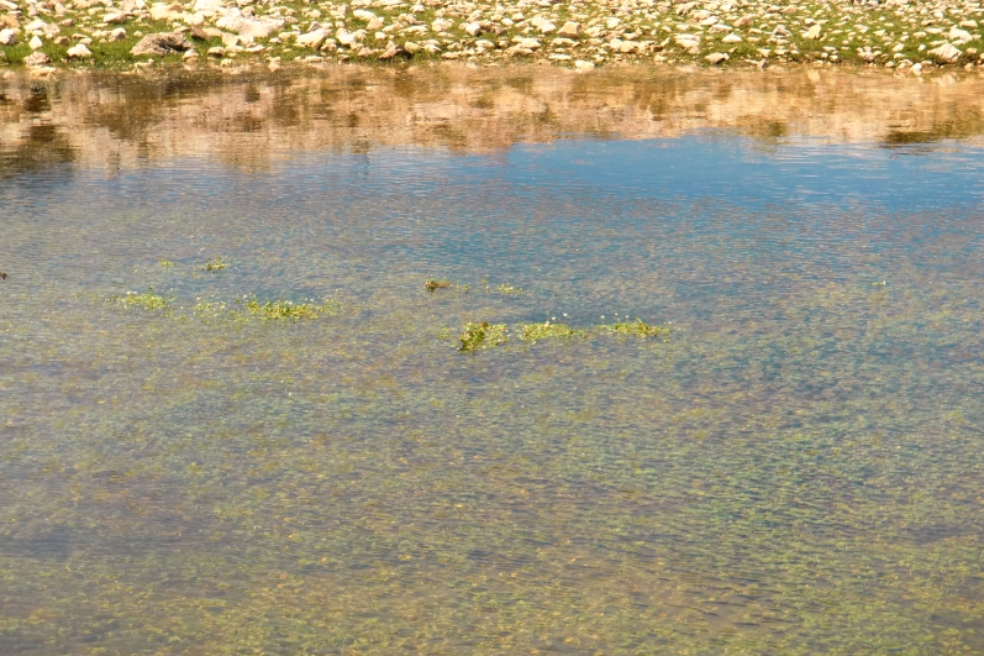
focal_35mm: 119
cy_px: 360
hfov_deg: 17.2
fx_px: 3252
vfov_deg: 11.5
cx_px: 491
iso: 100
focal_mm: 19.98
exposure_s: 1/160
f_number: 12.4
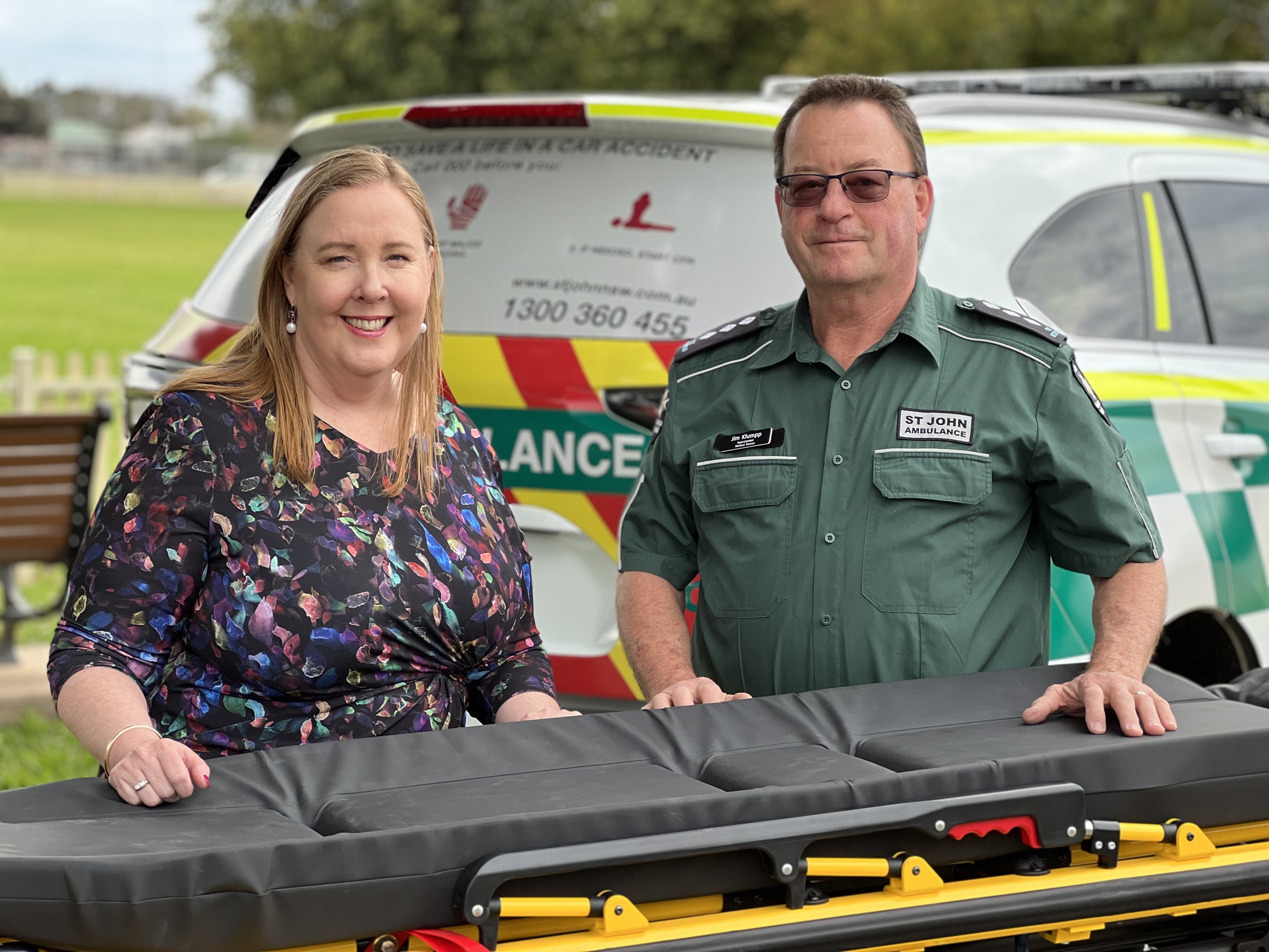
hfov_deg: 25.3
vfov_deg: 19.1
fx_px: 2823
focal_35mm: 77
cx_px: 634
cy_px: 476
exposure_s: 1/121
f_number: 2.8
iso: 32
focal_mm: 9
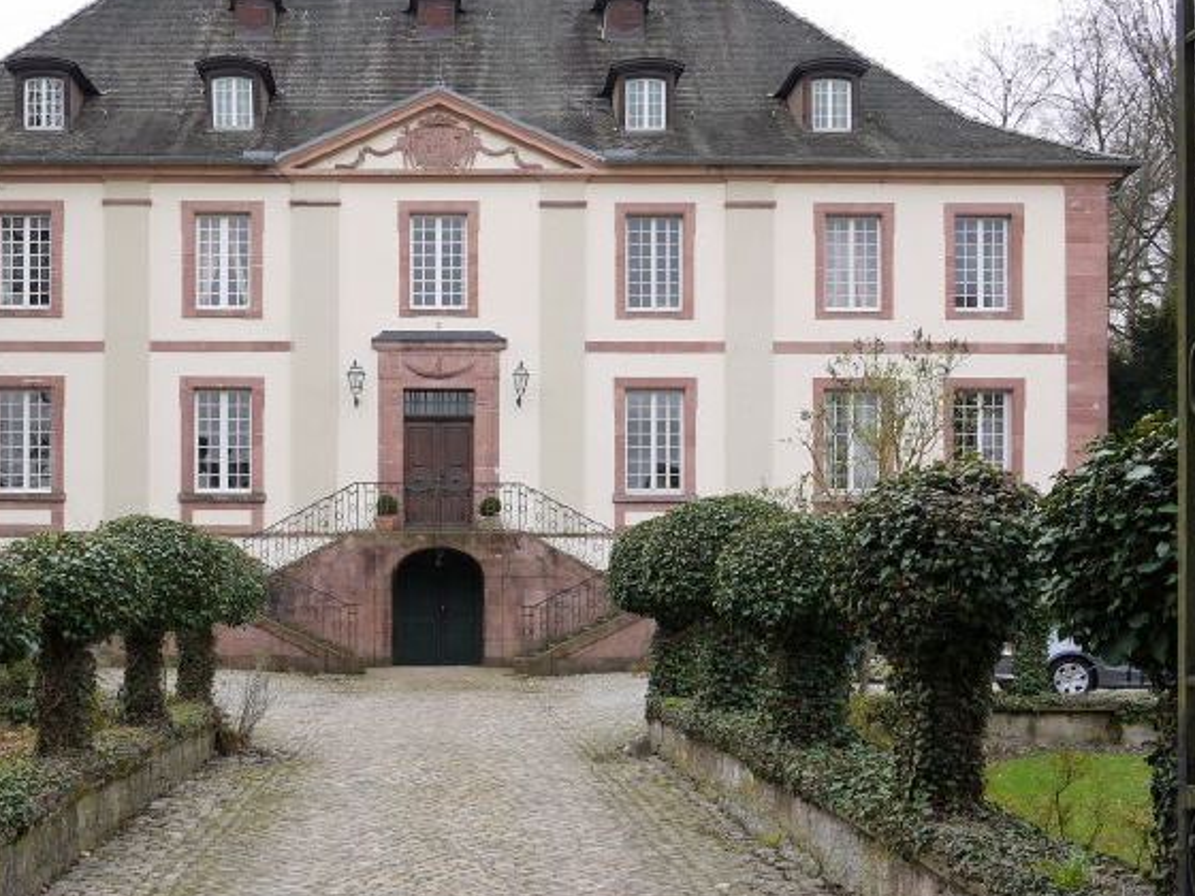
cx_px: 427
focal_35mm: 40
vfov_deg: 35.6
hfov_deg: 46.3
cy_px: 307
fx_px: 1381
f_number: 5.6
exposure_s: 1/250
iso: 100
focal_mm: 14
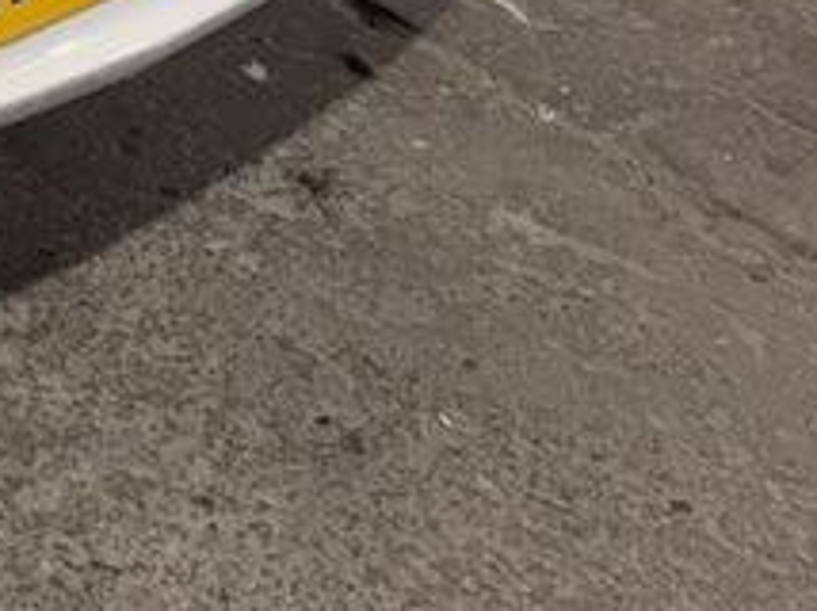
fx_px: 2711
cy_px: -603
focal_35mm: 115
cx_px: -786
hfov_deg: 14.4
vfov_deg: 11.6
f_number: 1.78
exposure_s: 1/100
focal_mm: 6.76
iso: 125
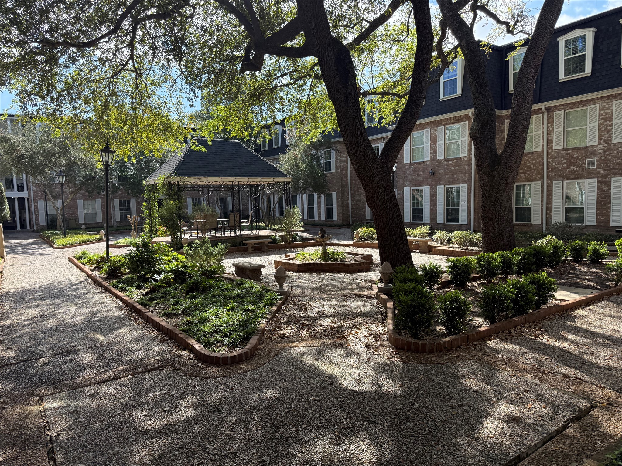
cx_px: 311
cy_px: 233
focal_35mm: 24
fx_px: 431
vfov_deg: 56.8
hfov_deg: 71.6
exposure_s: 1/1727
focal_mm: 6.76
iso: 100
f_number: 1.78
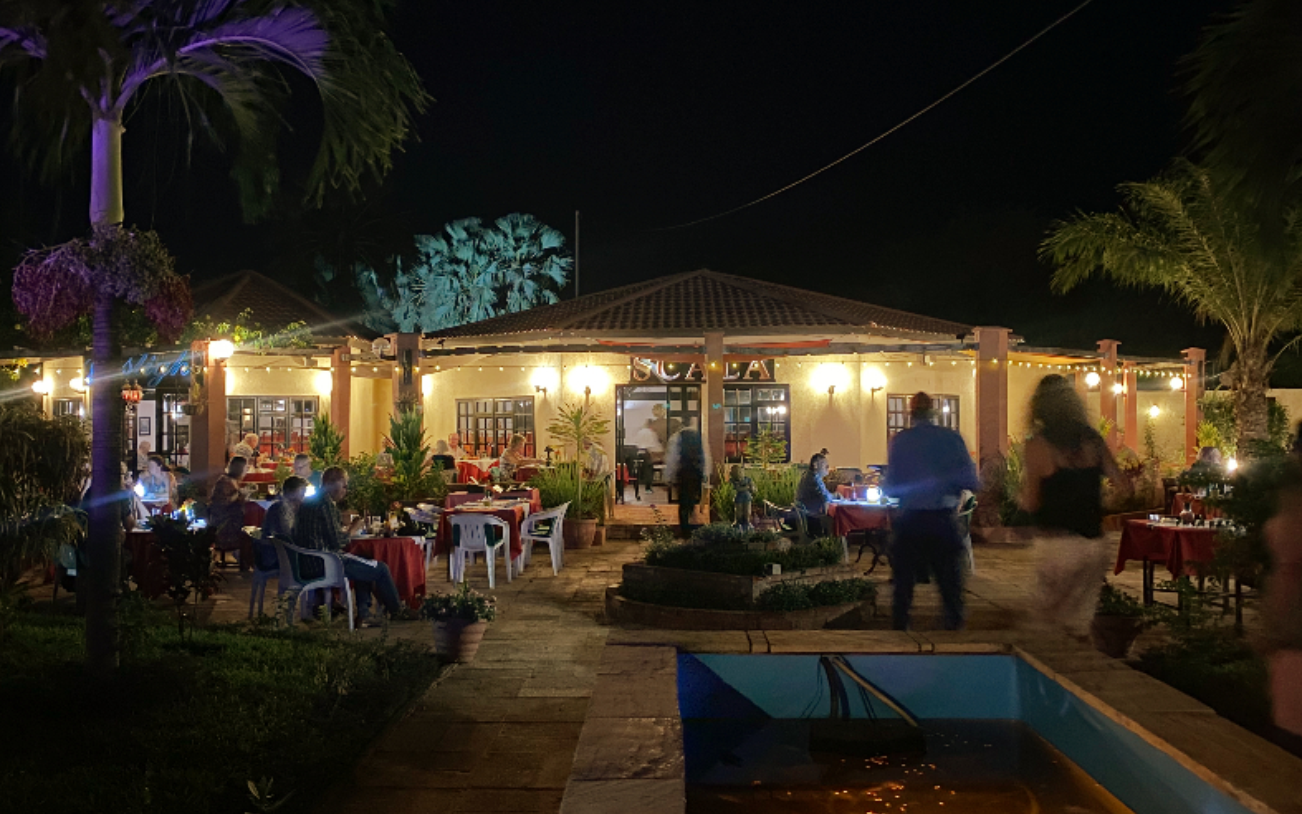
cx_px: 660
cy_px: 331
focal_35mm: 28
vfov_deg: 44.3
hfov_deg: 66.5
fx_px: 994
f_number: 1.8
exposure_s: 1/8
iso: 500
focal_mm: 4.25
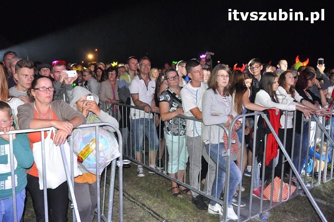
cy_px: 111
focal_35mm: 28
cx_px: 166
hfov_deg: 65.5
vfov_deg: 46.3
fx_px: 260
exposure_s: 1/60
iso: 3200
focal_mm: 18
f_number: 5.6
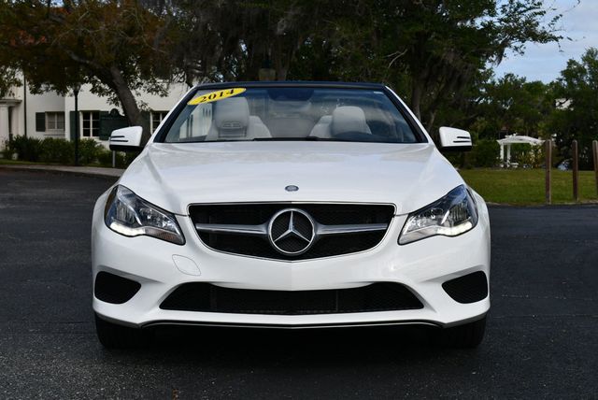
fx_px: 1131
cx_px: 299
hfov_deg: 29.6
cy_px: 200
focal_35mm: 68
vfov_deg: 20.1
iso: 100
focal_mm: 34
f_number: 9
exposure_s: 1/320
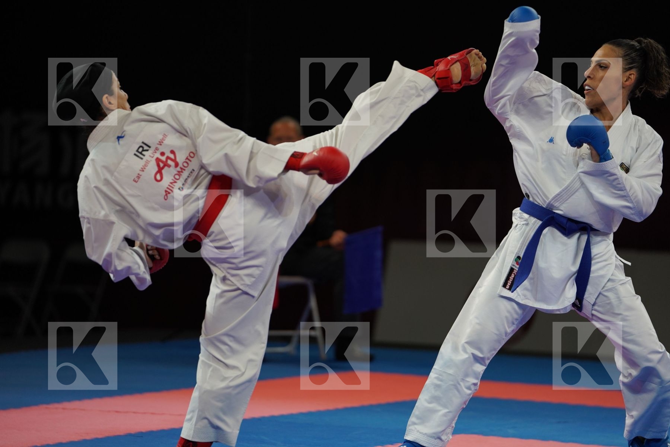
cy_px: 224
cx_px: 335
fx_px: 3517
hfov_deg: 10.9
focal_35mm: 189
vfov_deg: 7.3
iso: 1000
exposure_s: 1/1000
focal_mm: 189
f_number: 2.8
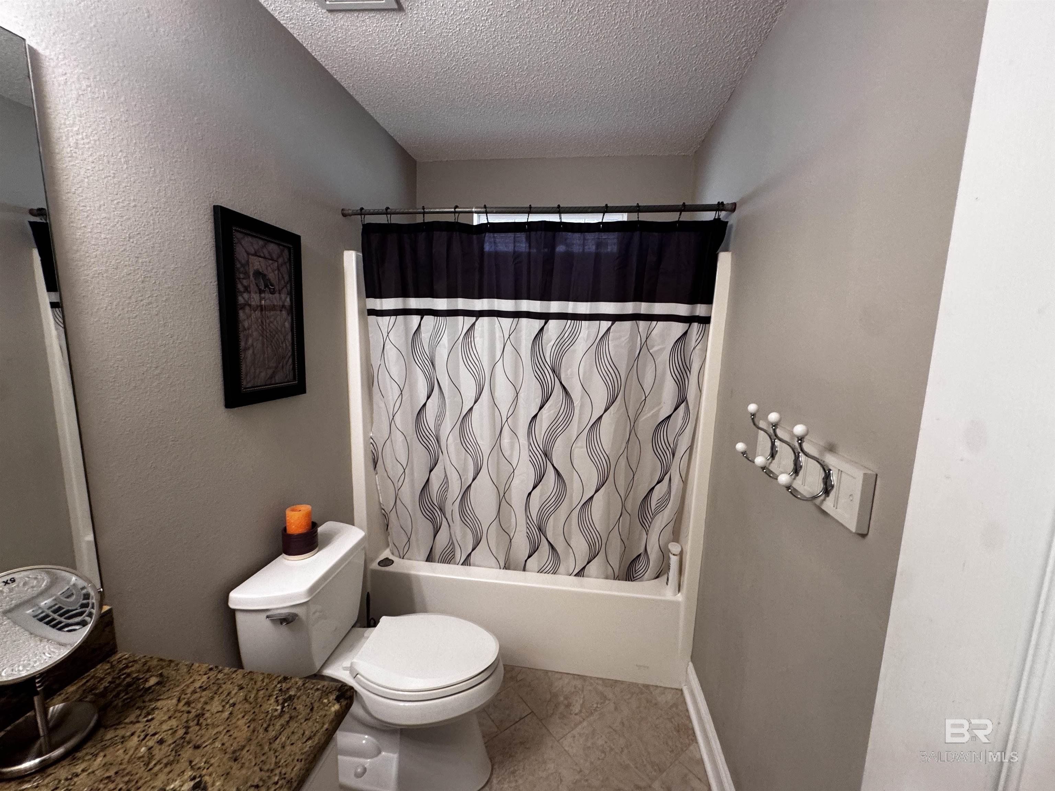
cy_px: 396
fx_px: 427
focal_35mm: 14
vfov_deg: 85.7
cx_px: 528
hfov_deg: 102.1
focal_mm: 2.22
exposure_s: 1/60
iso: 160
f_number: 2.2
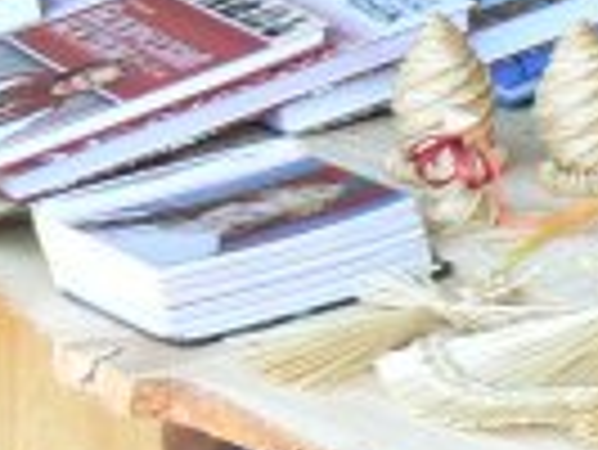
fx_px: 5187
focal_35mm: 300
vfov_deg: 4.9
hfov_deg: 6.4
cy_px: -369
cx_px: 1200
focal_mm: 8.3
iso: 80
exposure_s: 1/100
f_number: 4
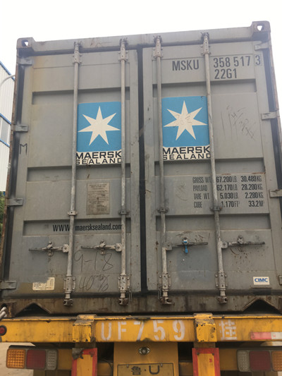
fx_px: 315
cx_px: 141
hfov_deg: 48.2
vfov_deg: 61.6
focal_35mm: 29
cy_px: 188
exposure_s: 1/50
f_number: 2.2
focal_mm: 4.15
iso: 25
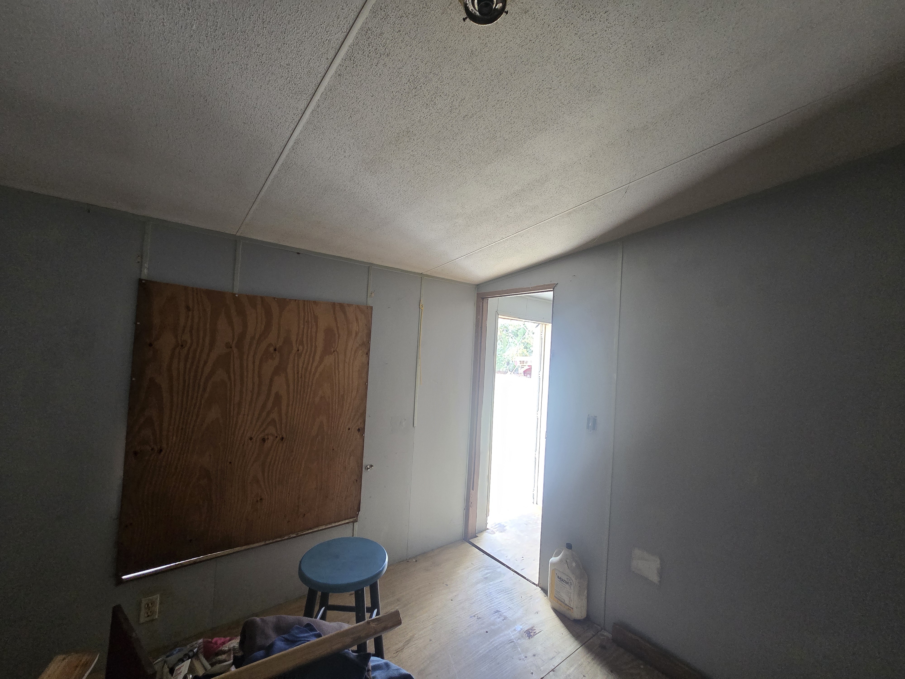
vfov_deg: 89.9
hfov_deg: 106.2
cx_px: 452
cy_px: 340
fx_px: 340
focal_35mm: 13
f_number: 2.2
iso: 320
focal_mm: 2.2
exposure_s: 1/60
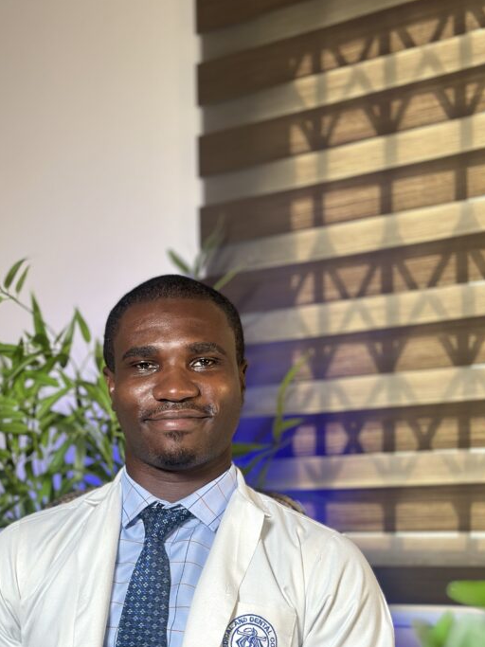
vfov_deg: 26.8
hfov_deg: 20.4
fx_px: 1345
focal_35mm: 72
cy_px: 448
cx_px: 179
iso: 125
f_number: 1.78
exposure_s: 1/121
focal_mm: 6.86
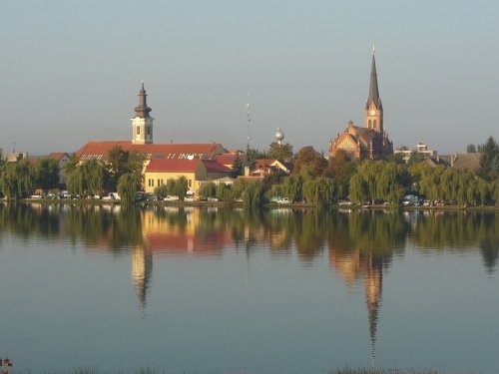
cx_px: 250
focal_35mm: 95
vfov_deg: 15.6
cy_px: 187
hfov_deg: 20.7
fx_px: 1369
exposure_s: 1/400
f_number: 5.2
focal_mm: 9.5
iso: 100
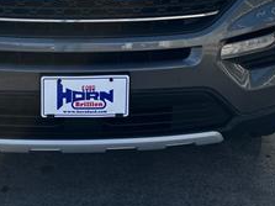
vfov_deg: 20.3
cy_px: -23
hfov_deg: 27.8
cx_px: 74
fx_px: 548
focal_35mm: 69
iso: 80
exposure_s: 1/3861
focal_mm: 6.86
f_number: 1.78
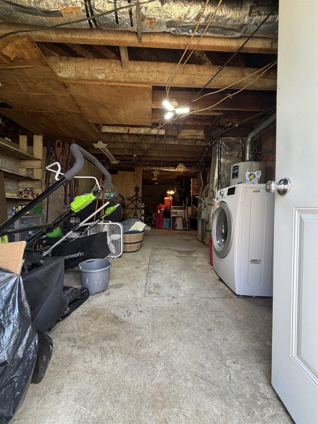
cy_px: 212
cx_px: 159
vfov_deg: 102.1
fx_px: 171
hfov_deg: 85.7
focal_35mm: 14
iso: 250
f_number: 2.2
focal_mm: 2.22
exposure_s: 1/60
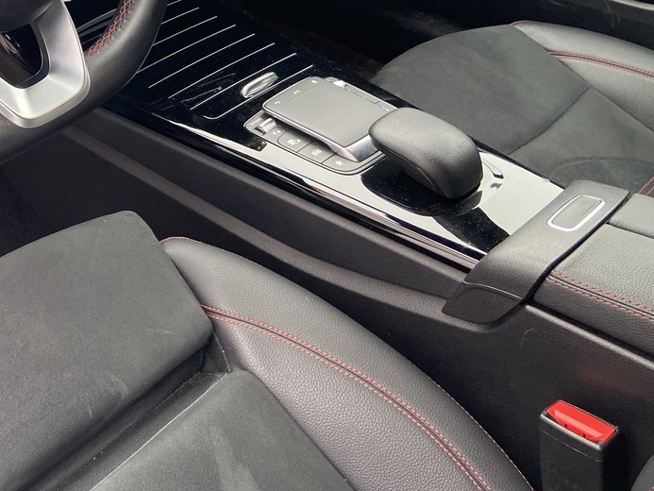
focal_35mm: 54
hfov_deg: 32.9
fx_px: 1020
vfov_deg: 25.7
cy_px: -1
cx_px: 16
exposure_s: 1/115
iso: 125
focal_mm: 4.25
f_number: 1.8
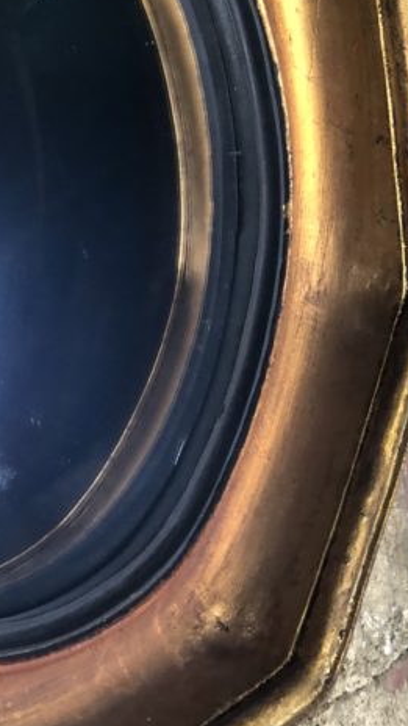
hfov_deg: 9.6
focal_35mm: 125
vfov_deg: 17.1
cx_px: -30
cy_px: 178
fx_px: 2404
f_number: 2.4
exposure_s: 1/33
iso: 100
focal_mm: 6
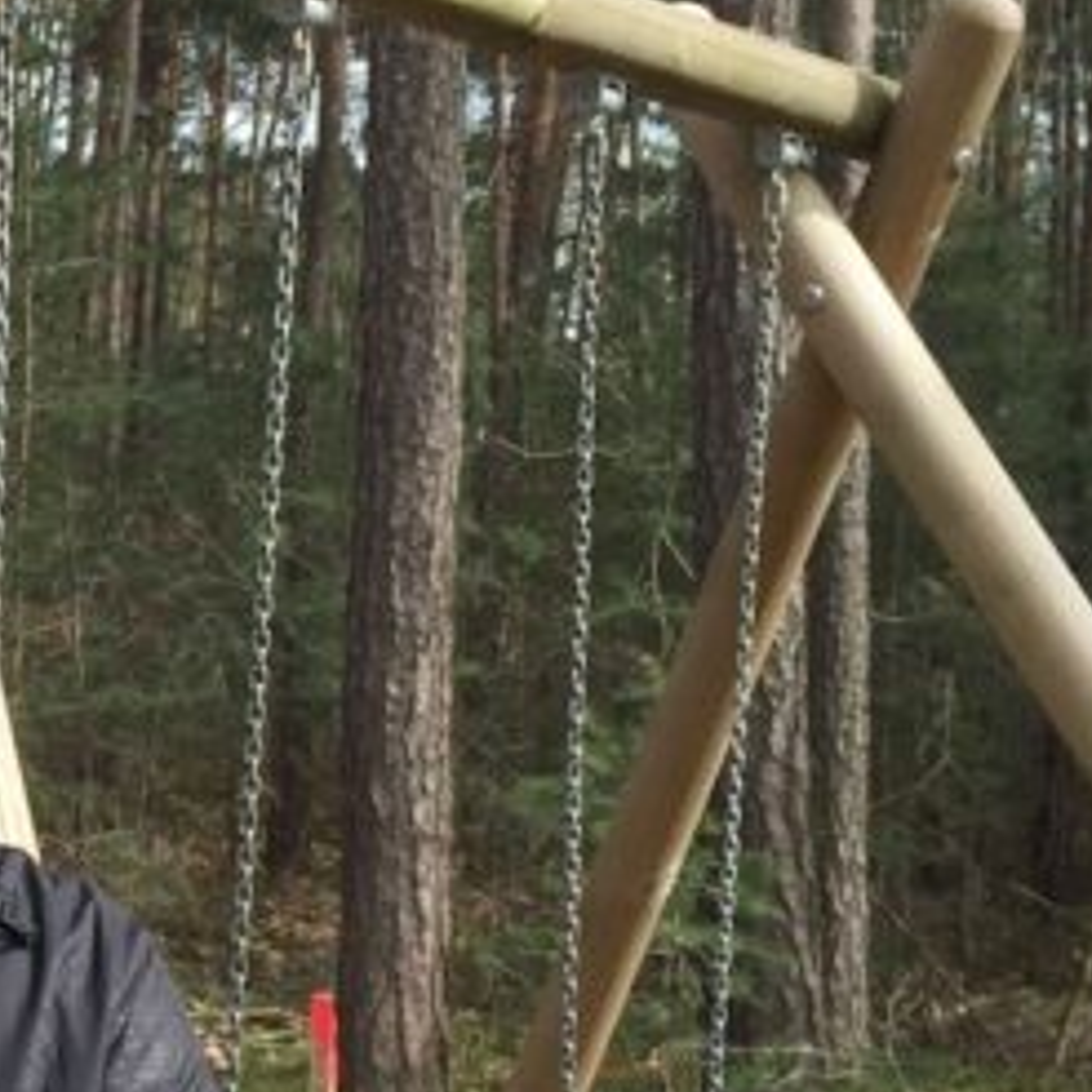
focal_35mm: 80
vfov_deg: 21.6
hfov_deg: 19.9
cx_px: -328
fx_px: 2855
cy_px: 617
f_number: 2.2
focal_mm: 4.15
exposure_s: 1/501
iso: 32
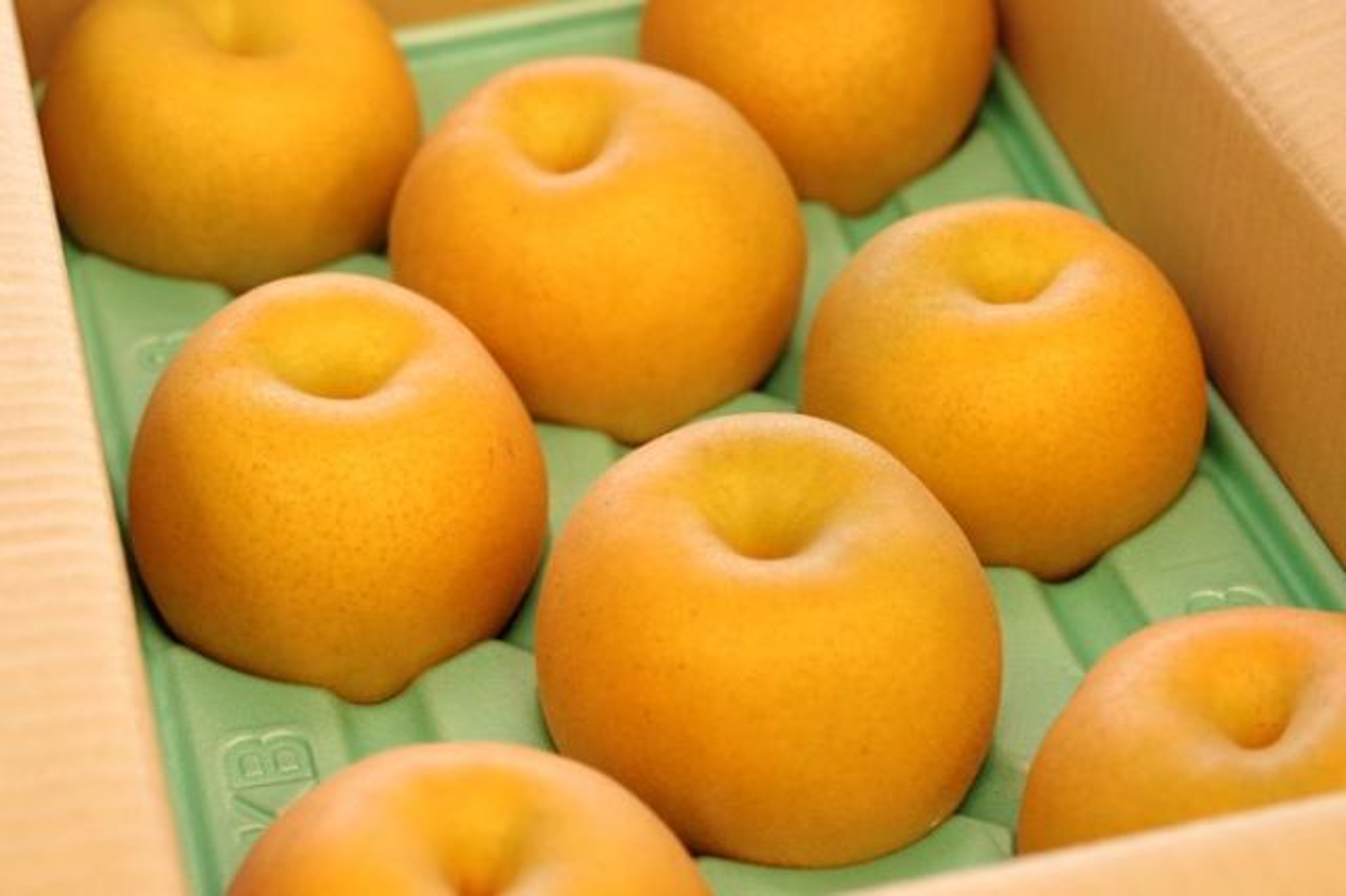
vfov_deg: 18.2
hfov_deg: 27.0
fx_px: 2803
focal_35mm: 75
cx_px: 673
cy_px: 448
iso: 800
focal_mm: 50
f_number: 4
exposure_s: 1/100
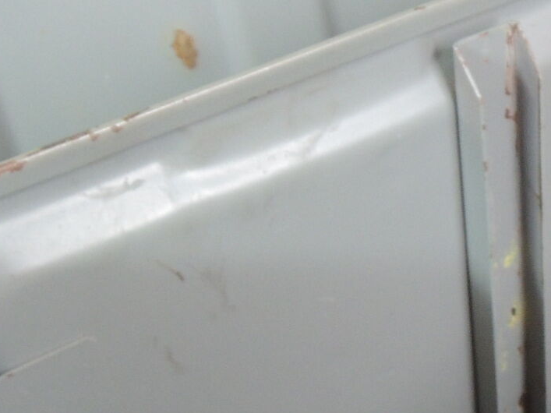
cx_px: 676
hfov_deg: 20.3
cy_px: 327
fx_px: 1432
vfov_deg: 16.3
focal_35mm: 90
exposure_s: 1/10
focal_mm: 5
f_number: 2.8
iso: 400
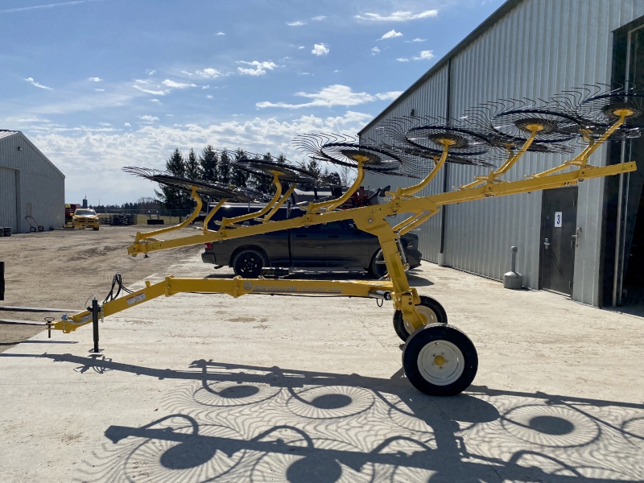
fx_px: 484
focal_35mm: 26
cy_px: 242
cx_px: 322
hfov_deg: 67.3
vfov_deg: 53.1
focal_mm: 4.25
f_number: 1.8
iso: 32
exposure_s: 1/6757
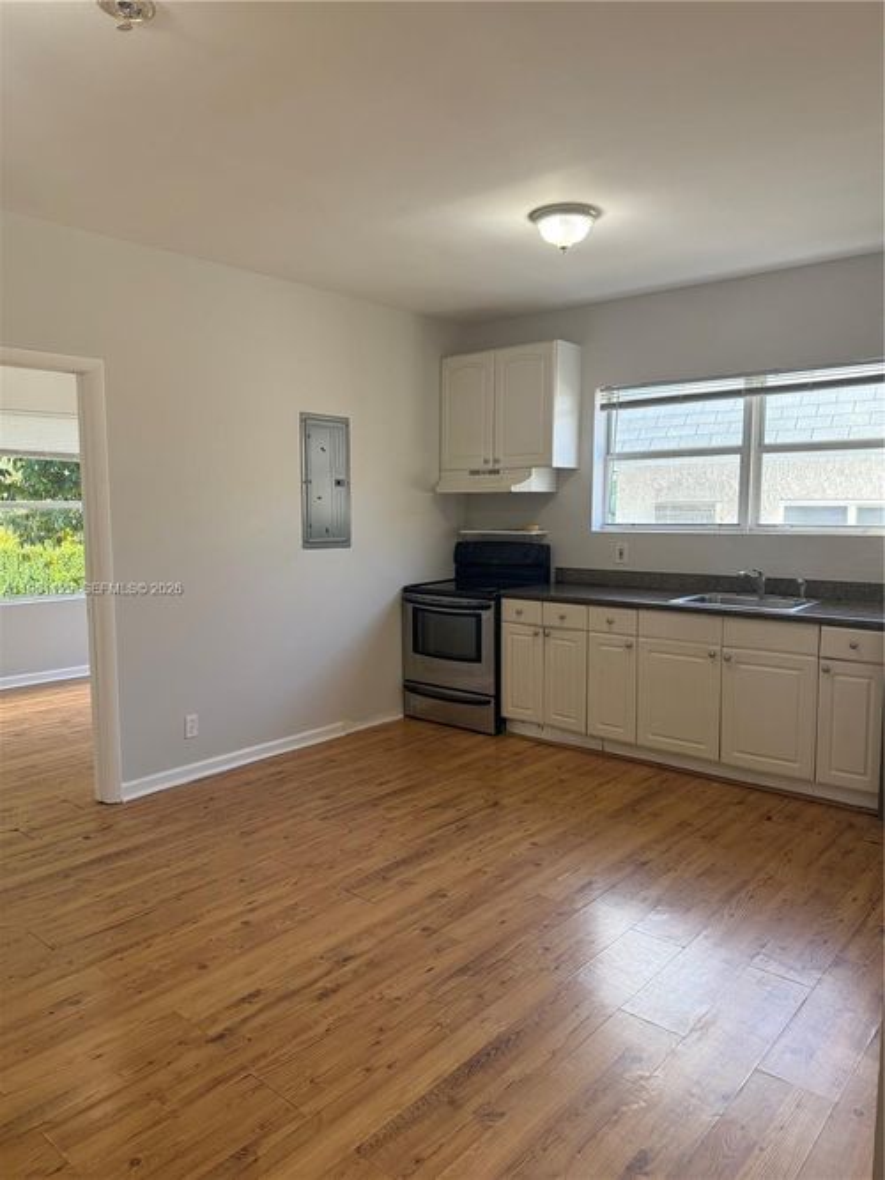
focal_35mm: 24
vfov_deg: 71.6
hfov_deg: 56.8
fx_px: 818
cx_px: 442
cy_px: 590
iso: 125
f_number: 1.78
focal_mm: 6.76
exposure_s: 1/123
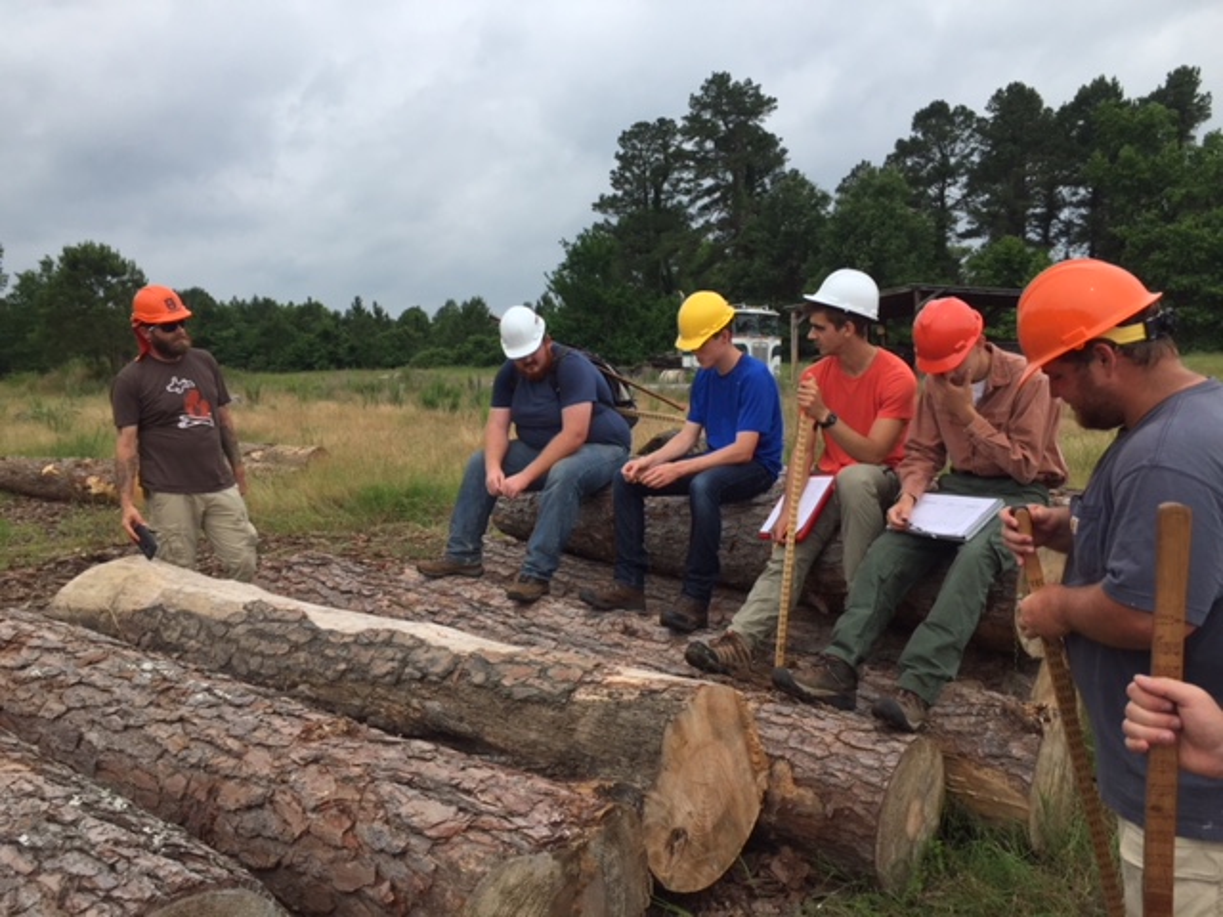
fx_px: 1025
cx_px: 612
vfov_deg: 48.2
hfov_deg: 61.7
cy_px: 458
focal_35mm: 29
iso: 32
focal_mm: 4.15
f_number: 2.2
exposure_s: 1/1980
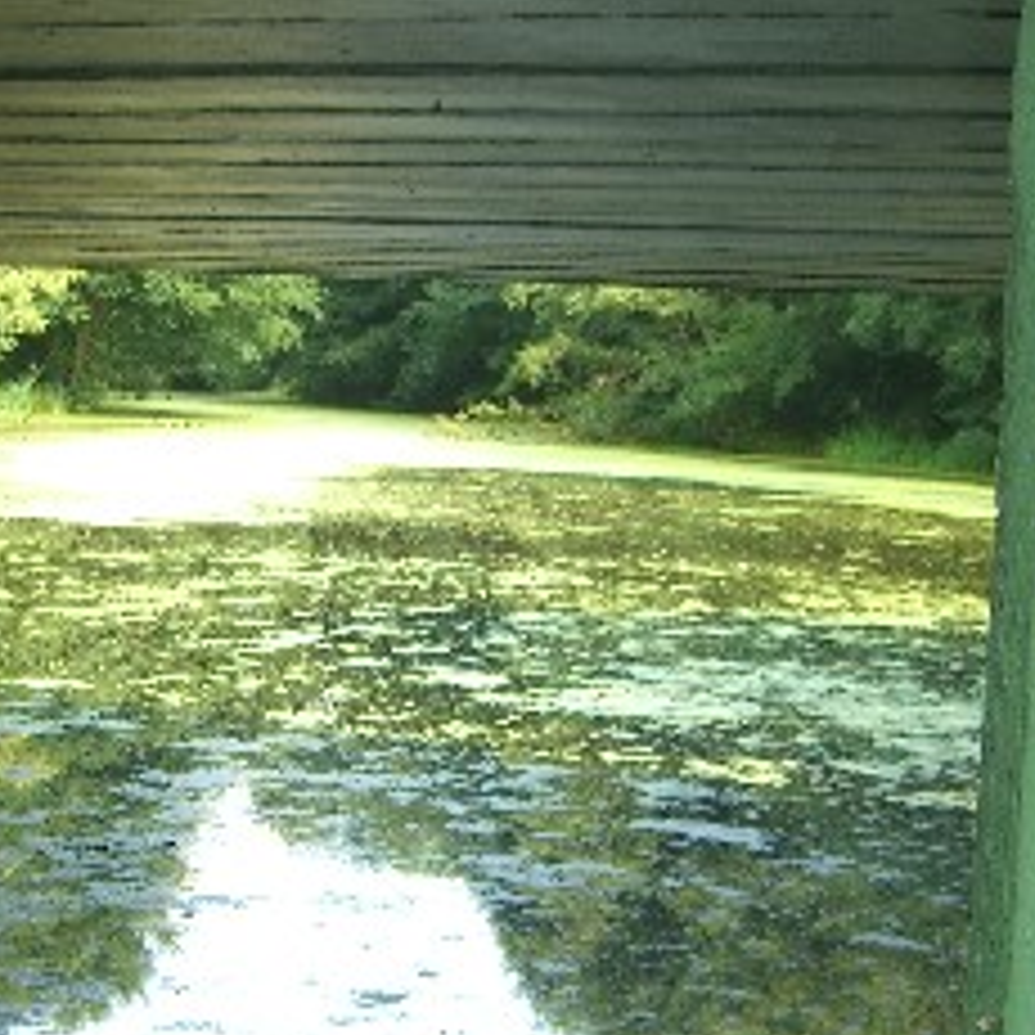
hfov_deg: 20.3
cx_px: 263
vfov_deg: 20.4
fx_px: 2875
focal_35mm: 85
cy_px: 646
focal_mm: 7.9
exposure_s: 1/100
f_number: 2.8
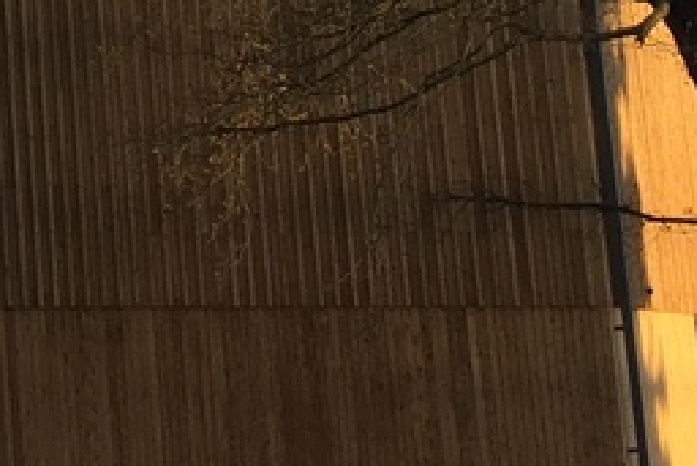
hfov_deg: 12.0
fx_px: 3041
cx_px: -551
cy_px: -545
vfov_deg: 8.2
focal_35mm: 157
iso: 32
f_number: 2.2
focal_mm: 4.15
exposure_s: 1/471
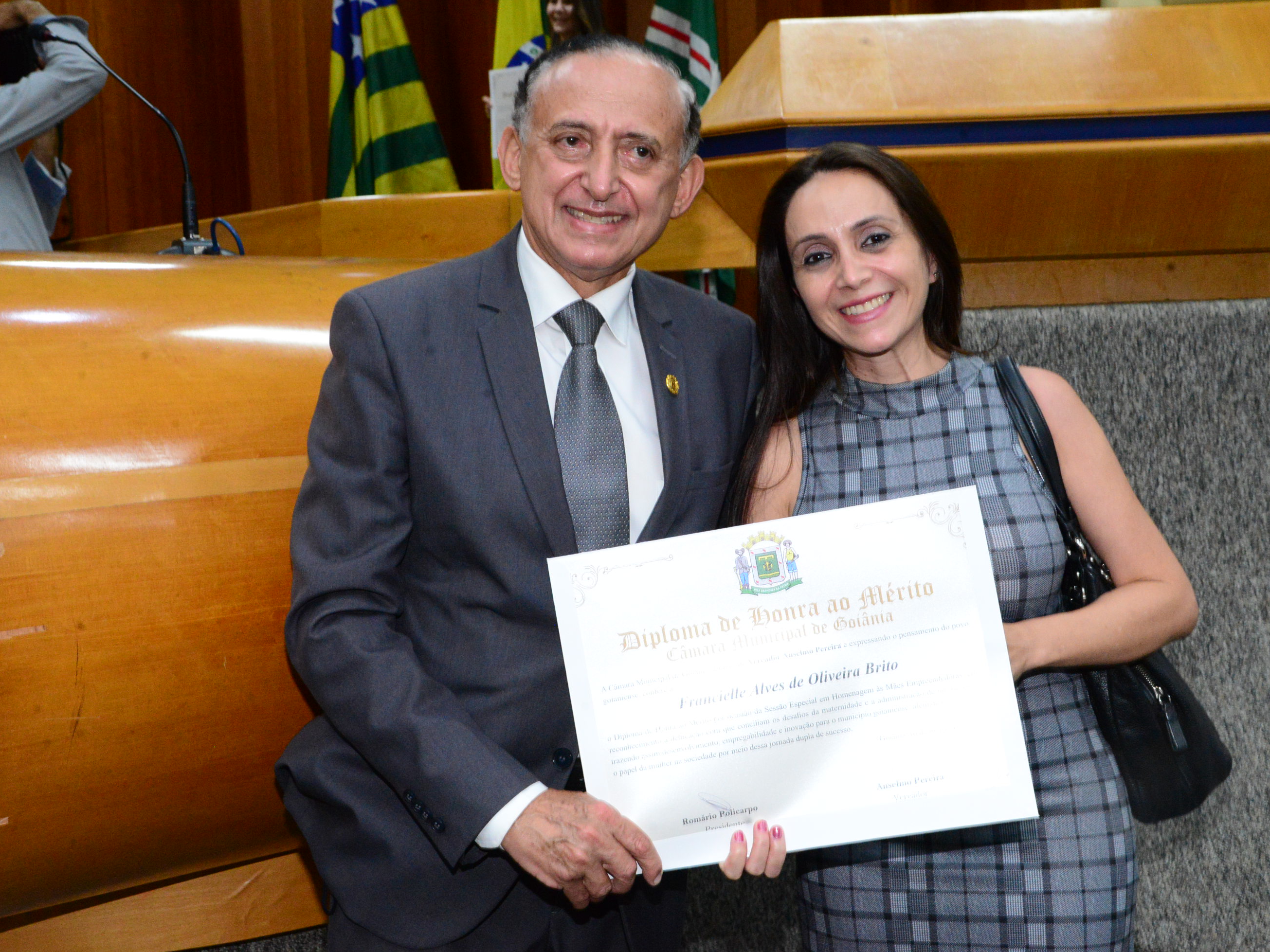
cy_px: 466
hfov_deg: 37.5
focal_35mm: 51
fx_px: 1871
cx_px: 686
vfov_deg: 28.6
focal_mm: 46
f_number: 10
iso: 6400
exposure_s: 1/50
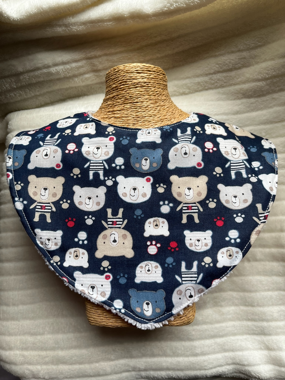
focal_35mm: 26
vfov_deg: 67.3
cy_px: 190
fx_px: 285
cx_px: 142
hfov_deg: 53.1
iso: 40
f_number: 1.6
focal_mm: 5.1
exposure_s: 1/122
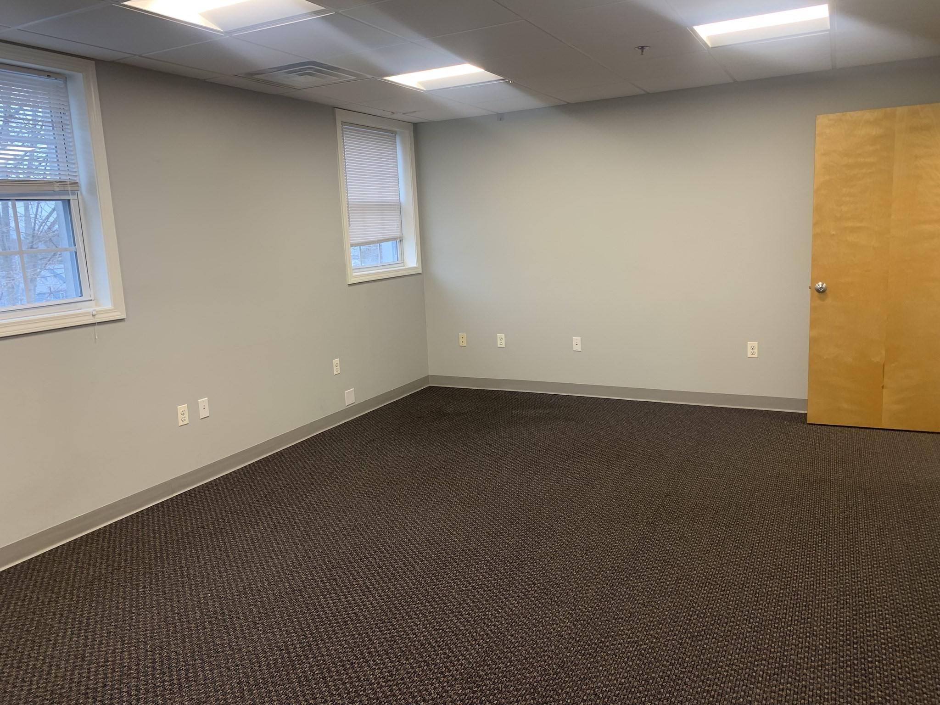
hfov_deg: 67.3
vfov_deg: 53.1
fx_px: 706
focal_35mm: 26
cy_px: 352
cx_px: 470
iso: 50
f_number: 1.8
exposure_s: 1/60
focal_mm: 4.25
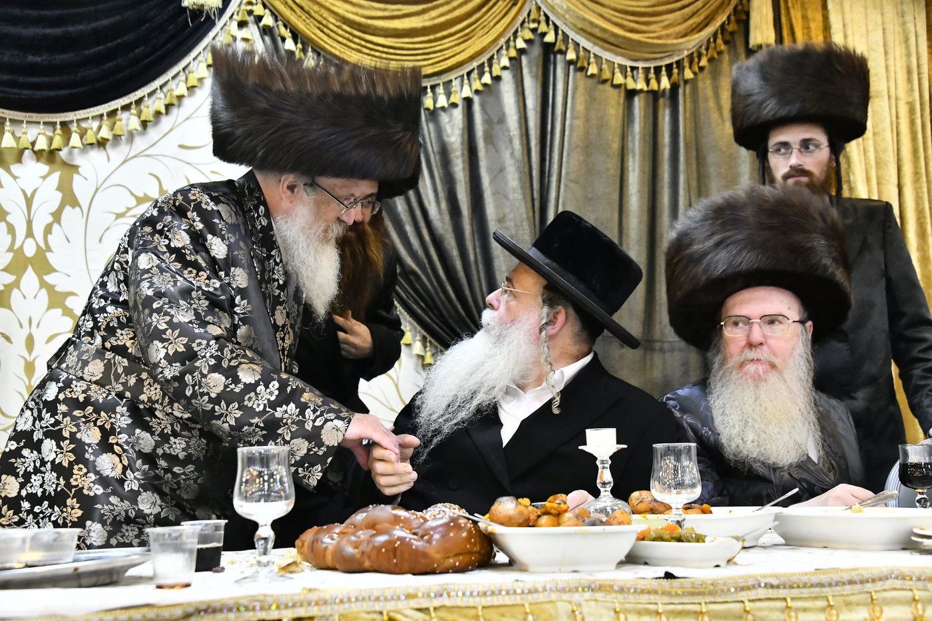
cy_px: 310
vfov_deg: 29.9
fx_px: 1165
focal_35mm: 45
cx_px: 466
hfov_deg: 43.6
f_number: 5.6
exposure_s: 1/200
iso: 4000
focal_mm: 45
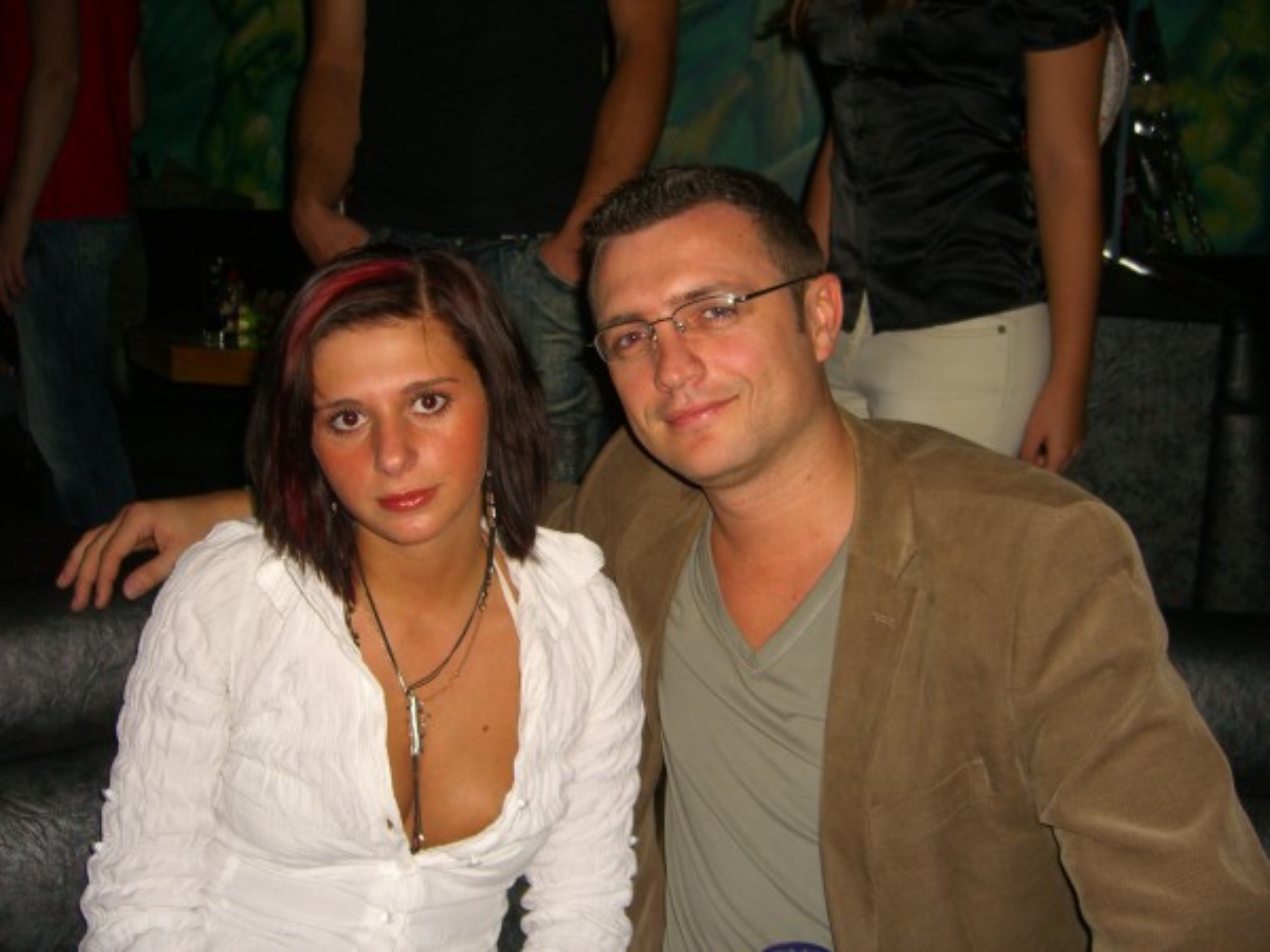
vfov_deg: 37.7
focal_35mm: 38
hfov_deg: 49.0
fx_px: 1394
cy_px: 476
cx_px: 635
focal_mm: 7.9
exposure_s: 1/60
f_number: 2.8
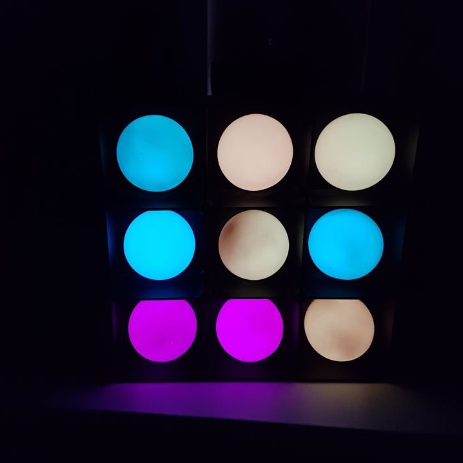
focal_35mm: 32
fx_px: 484
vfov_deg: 51.1
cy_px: 226
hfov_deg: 51.1
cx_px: 229
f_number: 1.7
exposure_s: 1/10
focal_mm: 4.2
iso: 640
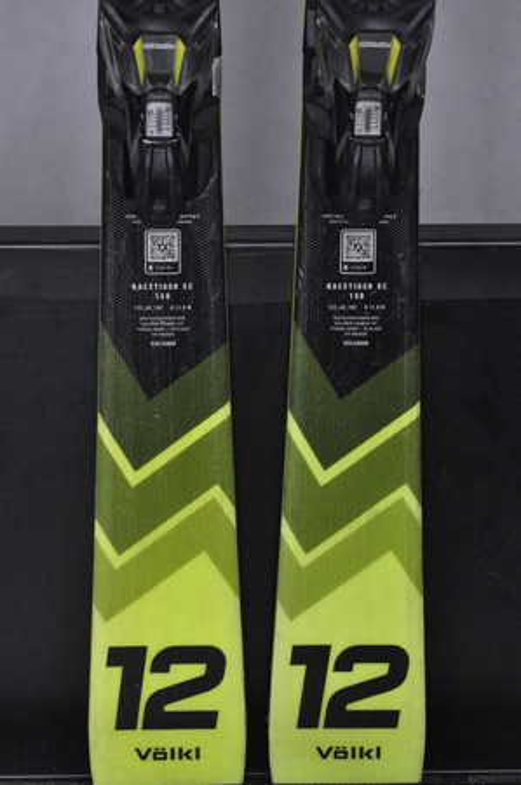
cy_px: 392
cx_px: 260
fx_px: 2774
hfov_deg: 10.7
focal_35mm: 128
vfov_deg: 16.1
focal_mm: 85
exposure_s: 1/125
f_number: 9.5
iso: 3200
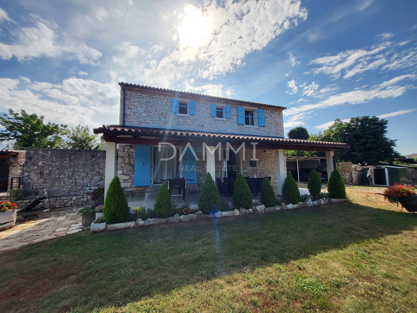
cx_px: 208
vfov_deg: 89.9
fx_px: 157
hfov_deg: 106.2
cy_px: 156
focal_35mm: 13
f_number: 2.2
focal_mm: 1.74
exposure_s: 1/763
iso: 32
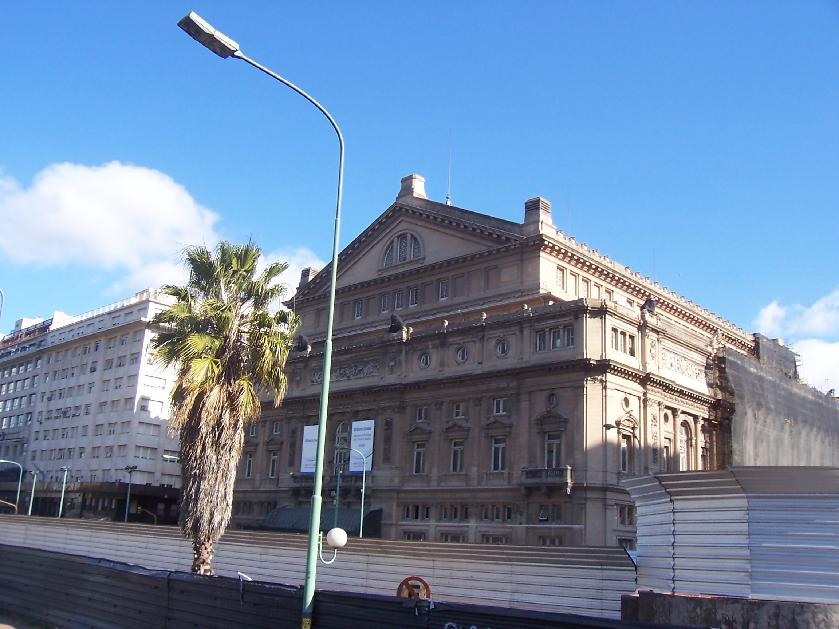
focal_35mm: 34
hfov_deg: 54.0
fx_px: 824
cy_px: 314
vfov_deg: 41.8
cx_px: 420
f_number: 5.6
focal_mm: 5.6
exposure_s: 1/250
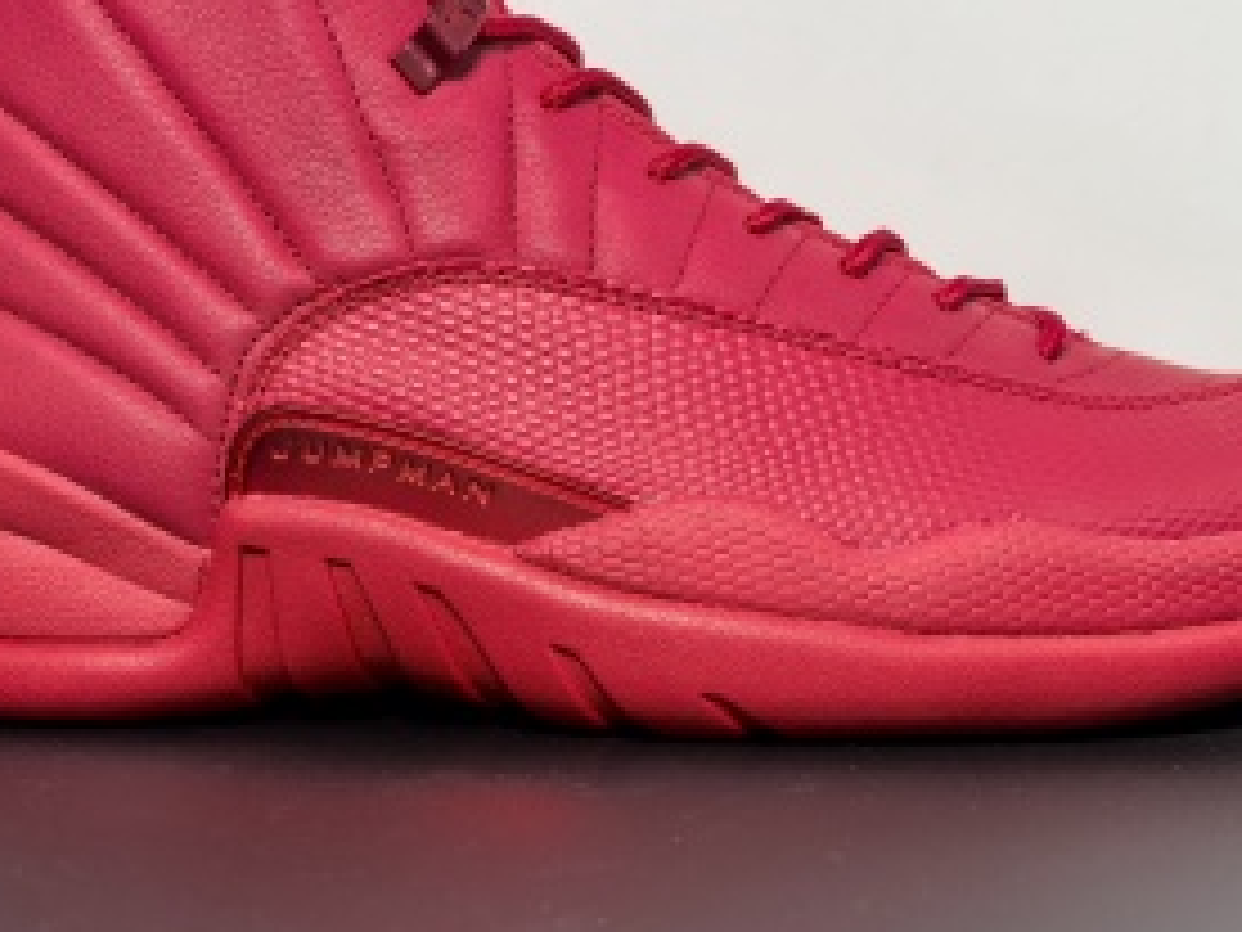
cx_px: 572
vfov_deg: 29.7
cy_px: 430
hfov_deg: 38.9
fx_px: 1758
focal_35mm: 49
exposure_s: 1/279
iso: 50
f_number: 2
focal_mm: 6.98
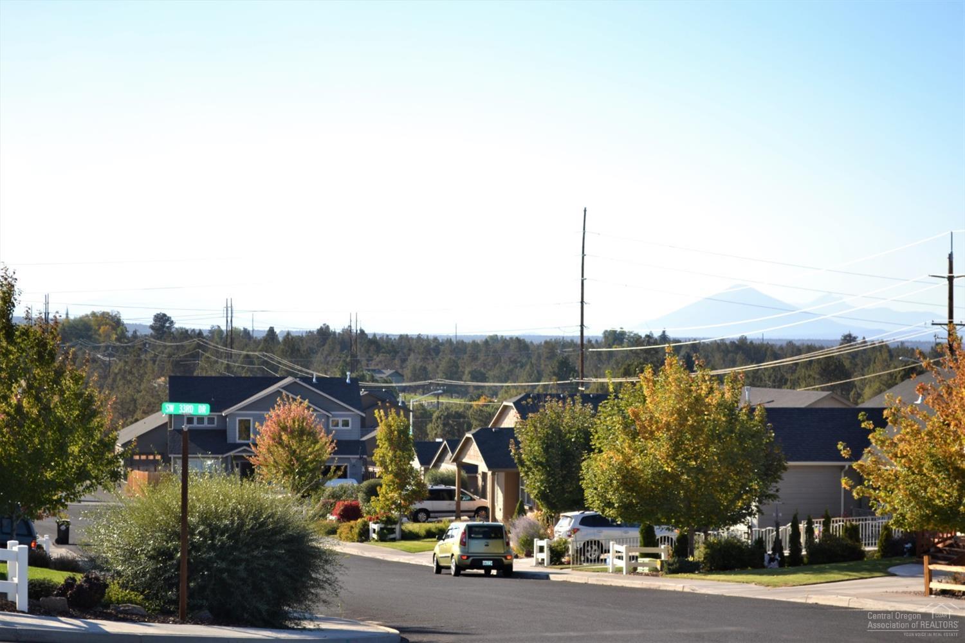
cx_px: 482
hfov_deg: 24.6
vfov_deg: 16.6
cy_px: 322
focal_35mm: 82
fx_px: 2211
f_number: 5.6
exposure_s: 1/200
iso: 100
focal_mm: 55
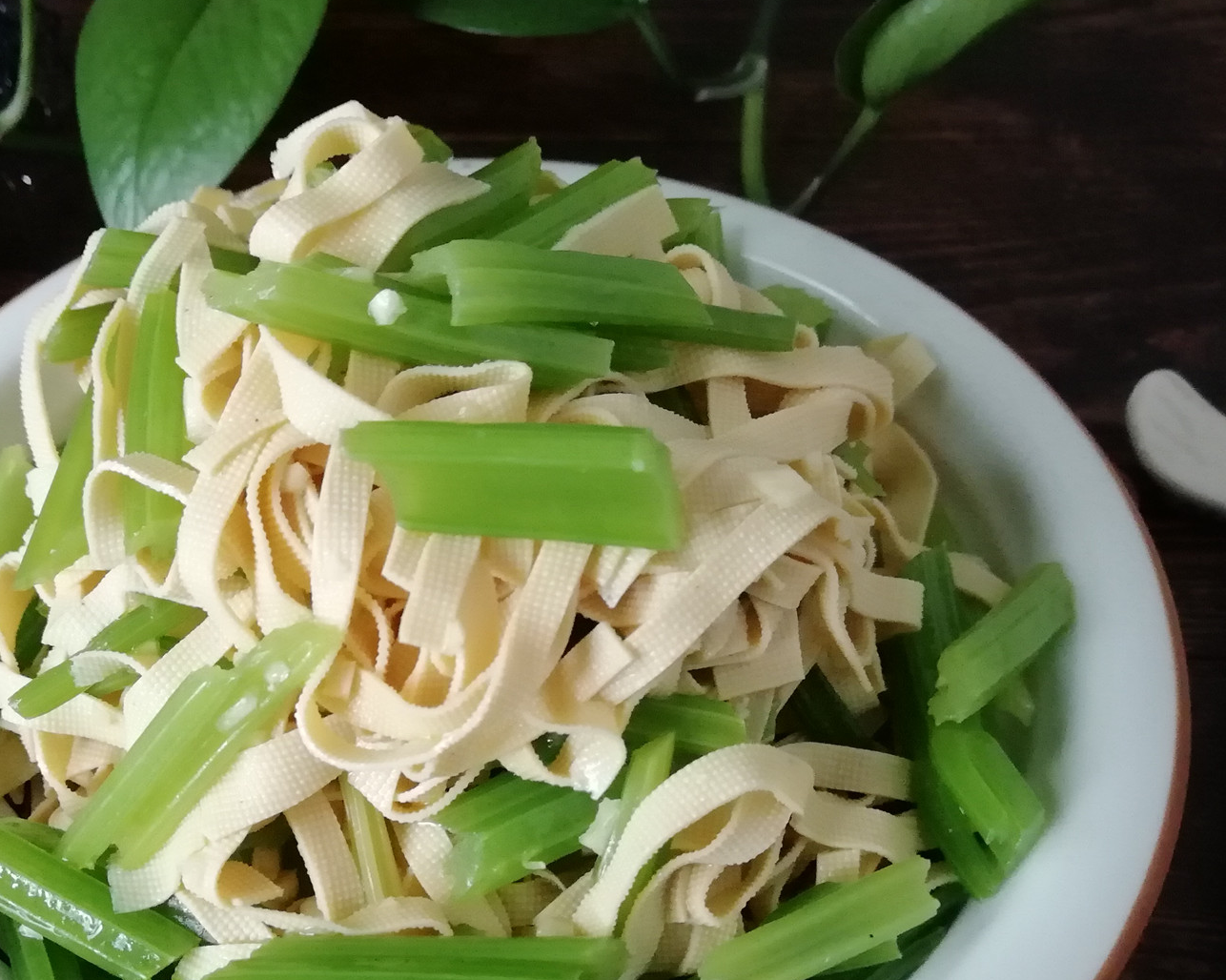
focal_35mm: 41
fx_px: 1487
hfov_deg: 44.4
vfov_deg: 36.1
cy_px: 655
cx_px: 456
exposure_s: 1/20
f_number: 1.8
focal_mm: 3.83
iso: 640
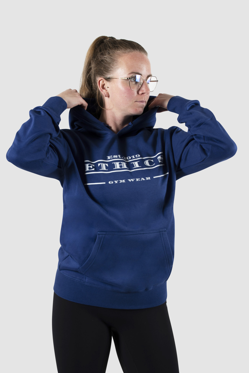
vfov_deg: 24.2
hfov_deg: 16.3
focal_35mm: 84
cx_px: 124
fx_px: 871
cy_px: 186
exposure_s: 1/250
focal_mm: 56
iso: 100
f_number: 9
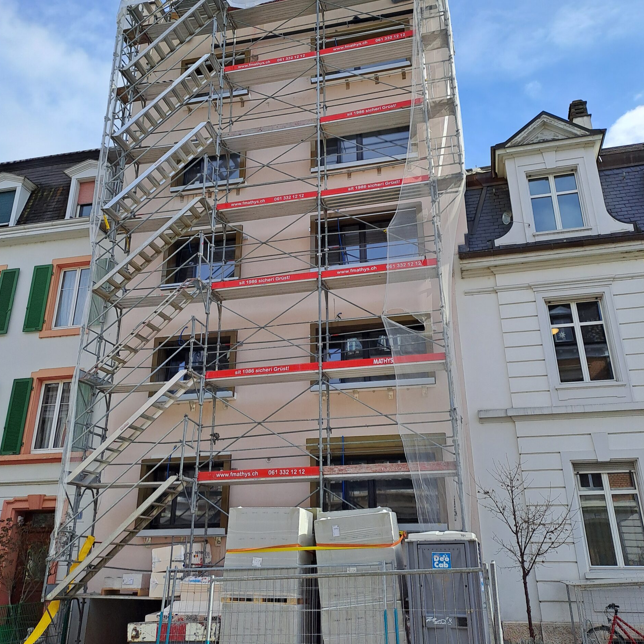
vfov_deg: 53.8
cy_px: 273
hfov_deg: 54.0
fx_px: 631
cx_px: 318
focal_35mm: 30
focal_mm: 4.65
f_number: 1.8
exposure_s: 1/1227
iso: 32
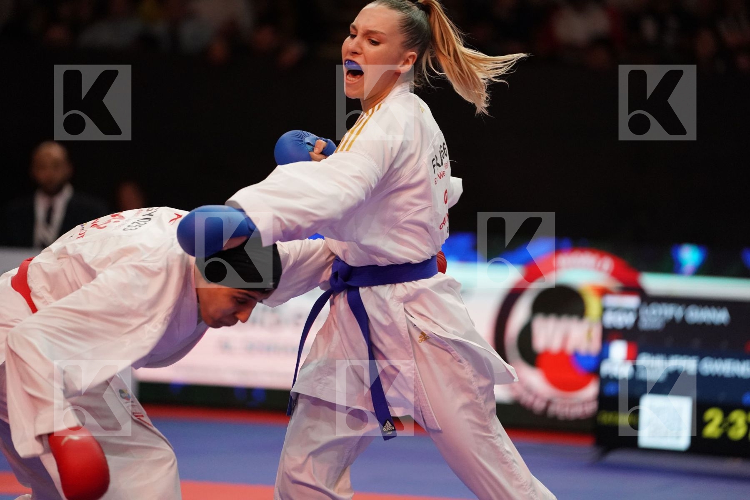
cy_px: 250
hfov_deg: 11.0
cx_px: 375
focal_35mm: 187
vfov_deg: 7.3
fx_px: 3896
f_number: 2.8
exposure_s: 1/1000
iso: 5000
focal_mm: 187
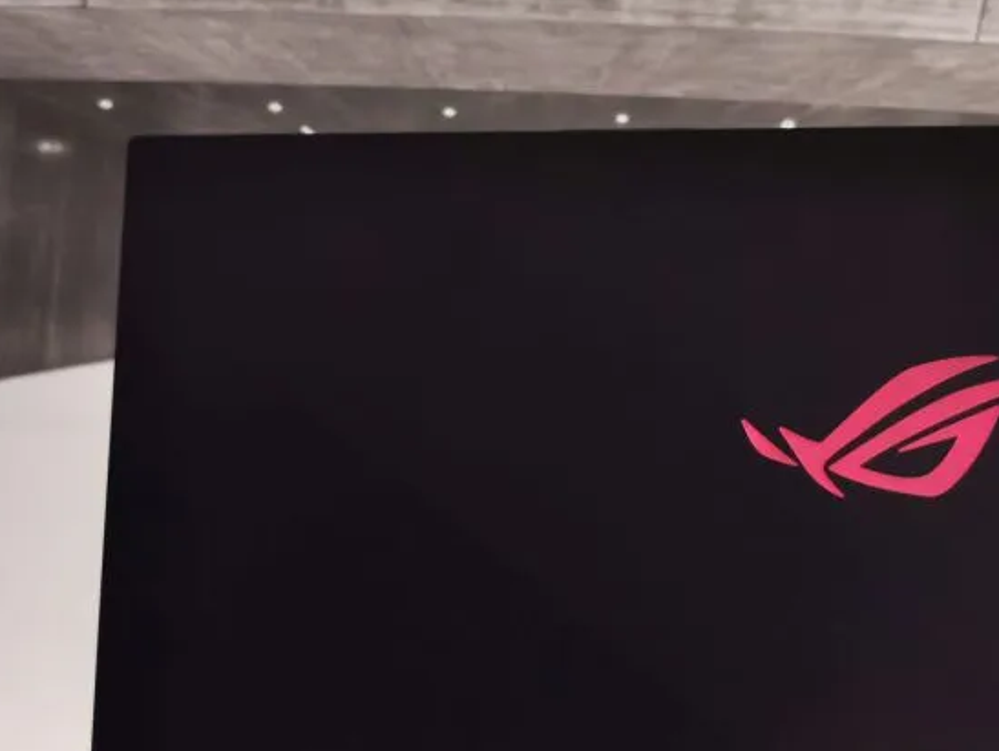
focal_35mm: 76
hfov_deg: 25.6
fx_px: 2195
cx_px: 568
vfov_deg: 19.4
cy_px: 486
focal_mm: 5.56
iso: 125
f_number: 1.6
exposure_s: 1/50
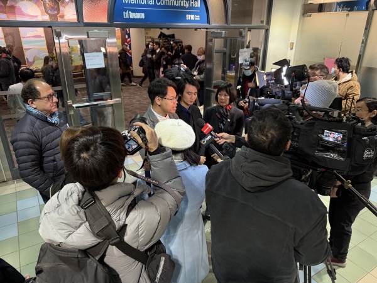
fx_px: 261
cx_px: 188
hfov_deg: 71.6
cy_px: 142
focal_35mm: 24
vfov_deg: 56.8
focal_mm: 6.76
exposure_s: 1/60
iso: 250
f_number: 1.78
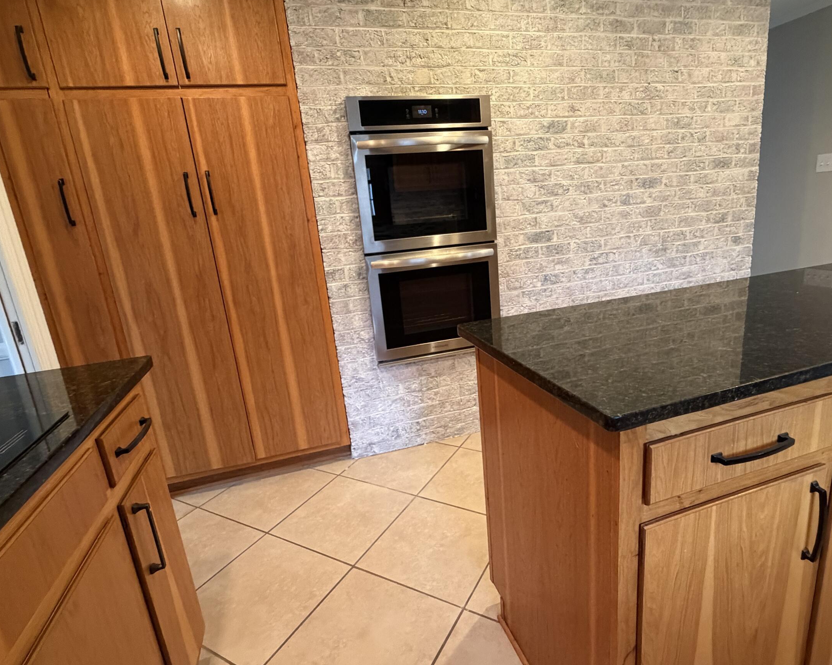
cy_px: 323
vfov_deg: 70.8
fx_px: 468
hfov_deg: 83.2
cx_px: 447
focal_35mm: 19
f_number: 2.2
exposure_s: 1/60
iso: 640
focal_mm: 2.22
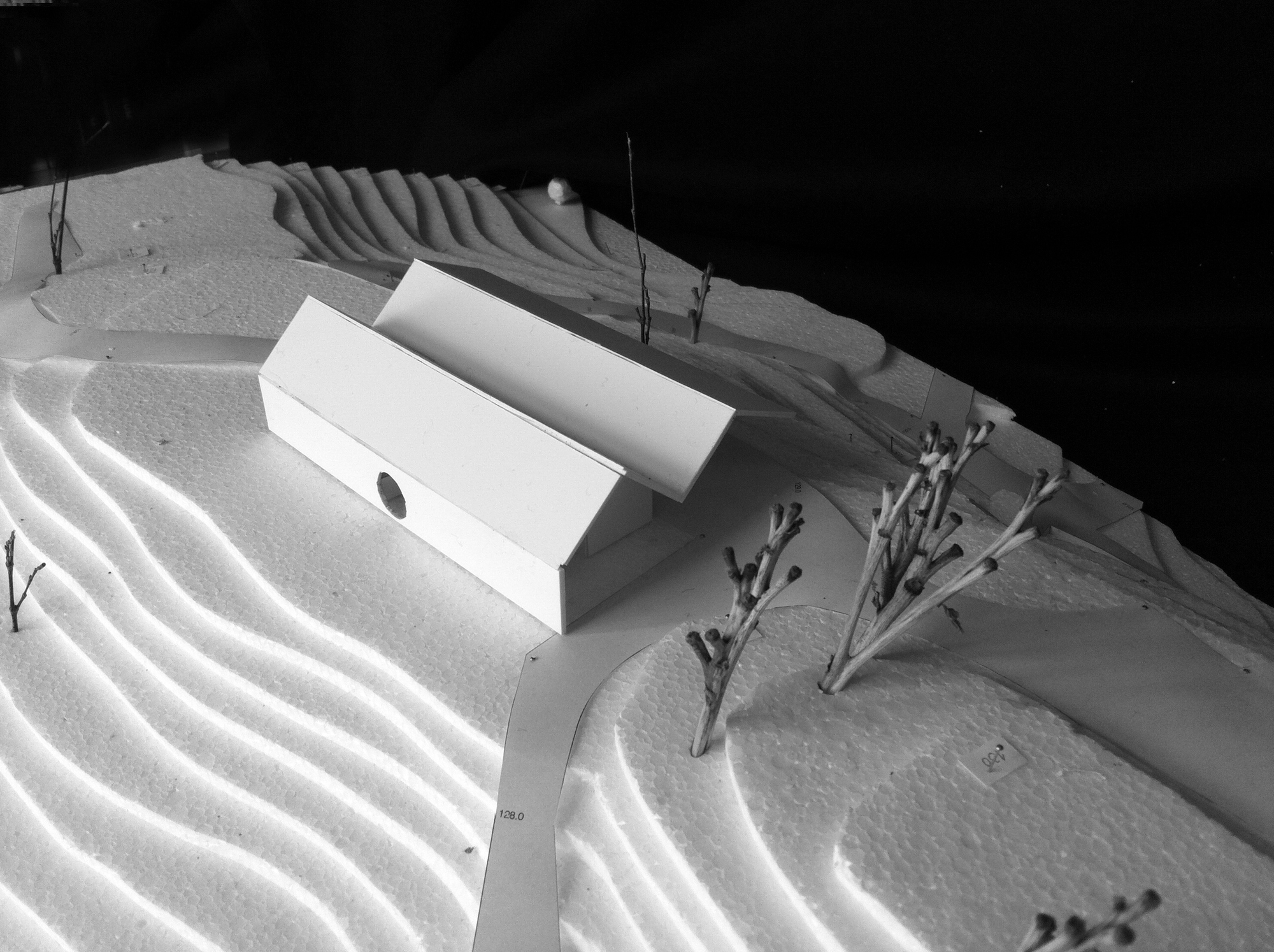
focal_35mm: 35
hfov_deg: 52.7
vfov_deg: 40.6
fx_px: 1286
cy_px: 476
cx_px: 637
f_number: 2.8
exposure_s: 1/50
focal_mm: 3.85
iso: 80
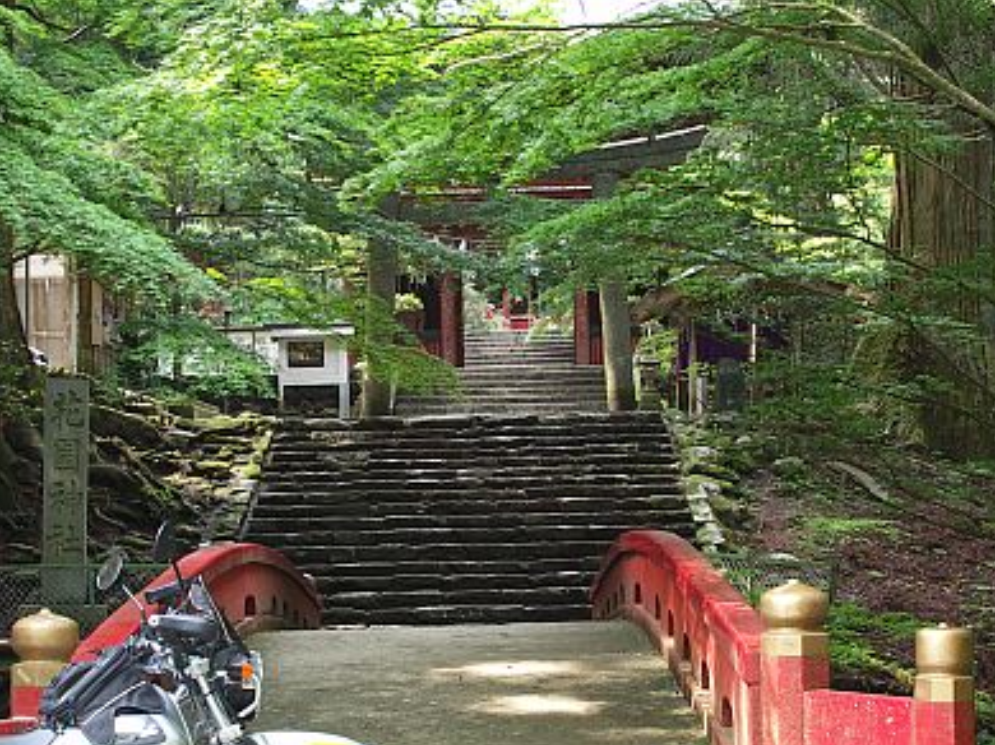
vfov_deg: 21.2
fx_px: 1982
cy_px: 528
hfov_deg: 28.2
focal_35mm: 69
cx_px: 446
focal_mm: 10.9
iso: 100
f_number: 5.6
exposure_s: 1/13
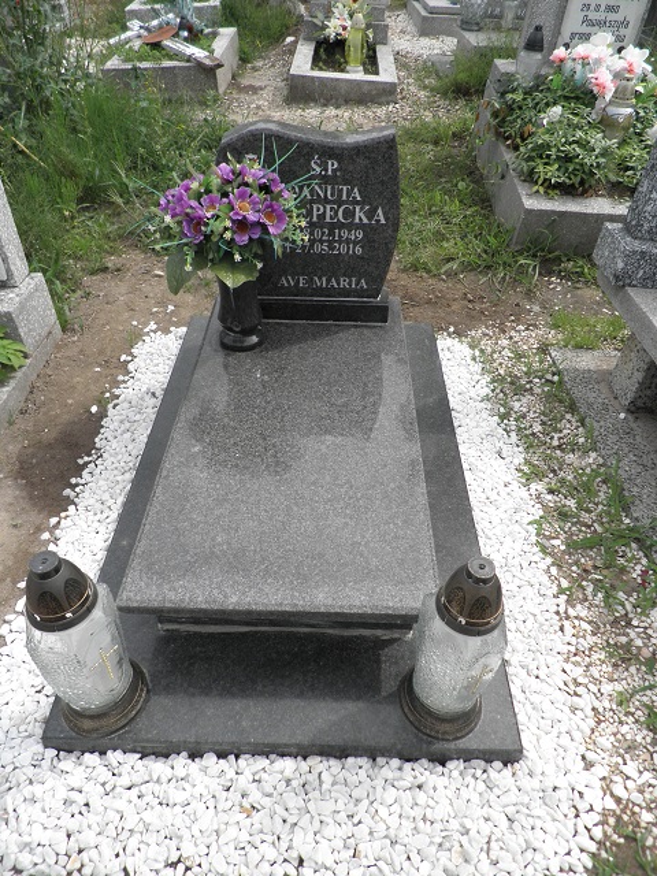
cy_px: 438
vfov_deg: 71.6
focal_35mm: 24
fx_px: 607
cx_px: 328
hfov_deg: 56.8
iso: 64
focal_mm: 4.3
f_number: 8.3
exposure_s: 1/125
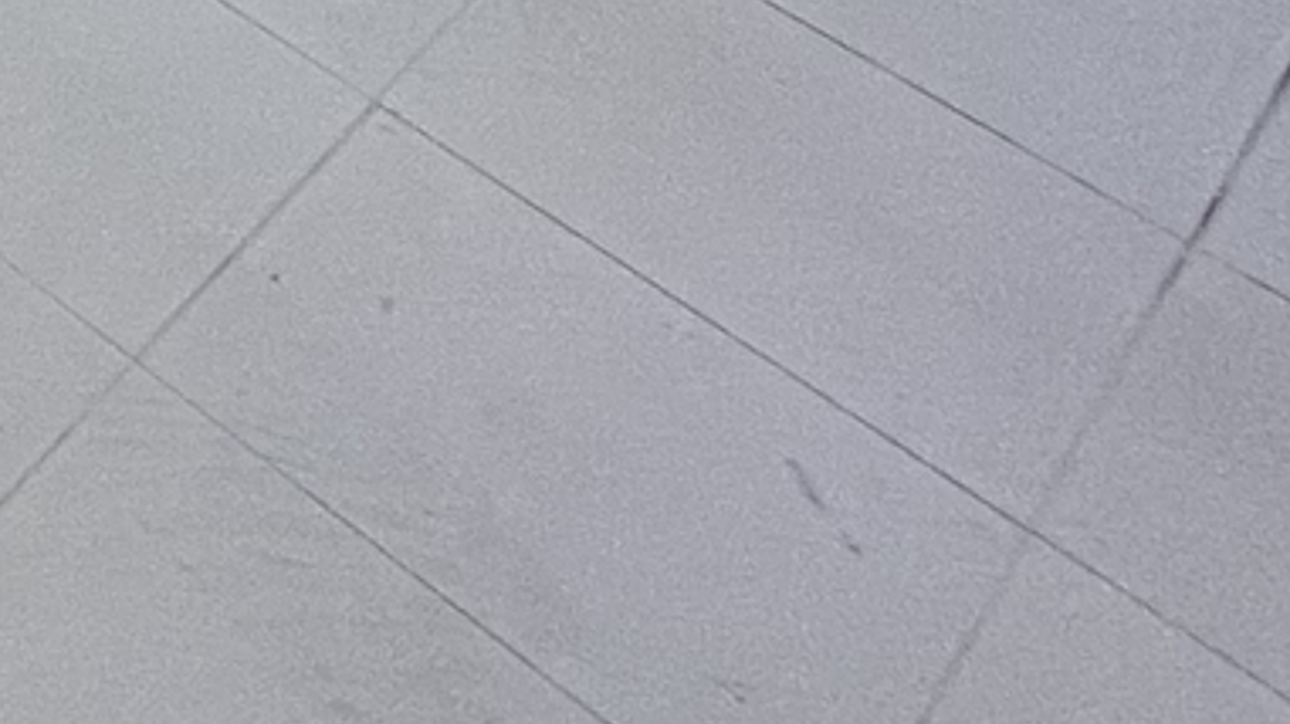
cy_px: -1766
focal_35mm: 75
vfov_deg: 9.6
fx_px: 2565
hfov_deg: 16.6
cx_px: -1581
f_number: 1.8
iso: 100
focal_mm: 1.57
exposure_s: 1/100
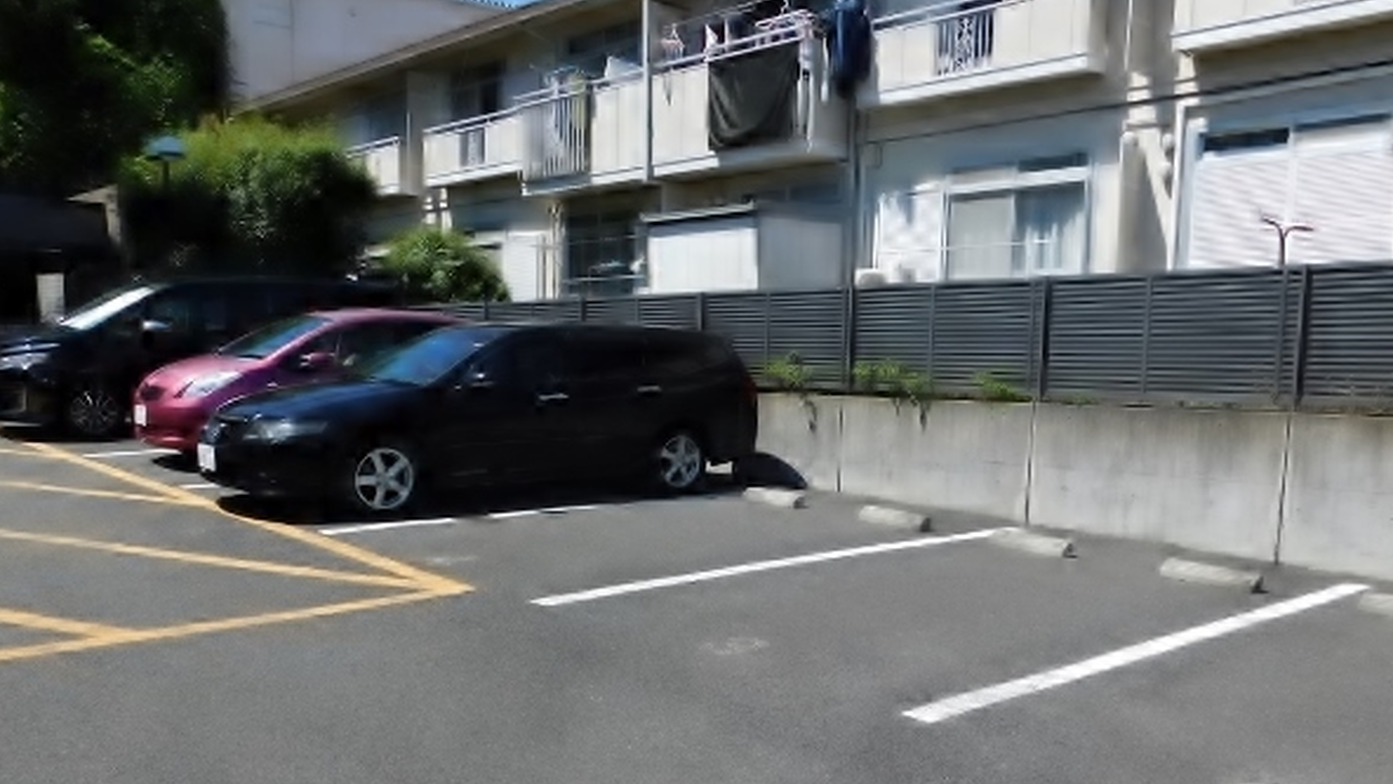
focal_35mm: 33
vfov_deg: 35.2
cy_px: 539
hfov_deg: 59.4
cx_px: 739
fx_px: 1219
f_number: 3.2
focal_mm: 4.9
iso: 125
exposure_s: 1/1250
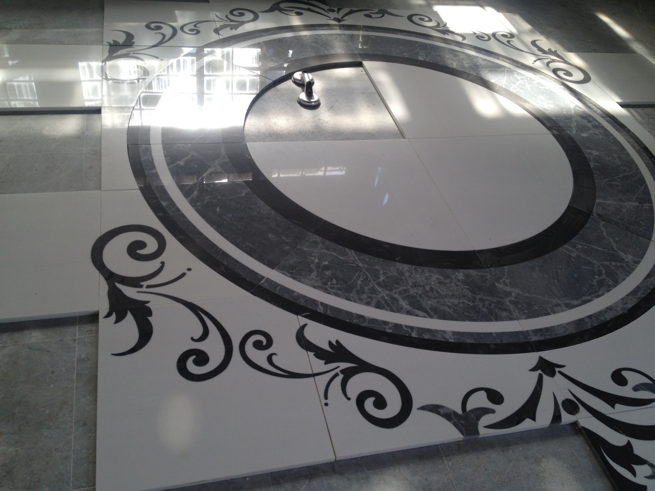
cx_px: 328
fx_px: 662
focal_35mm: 35
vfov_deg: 40.7
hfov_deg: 52.6
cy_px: 246
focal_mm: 4.28
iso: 50
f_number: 2.4
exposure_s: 1/343
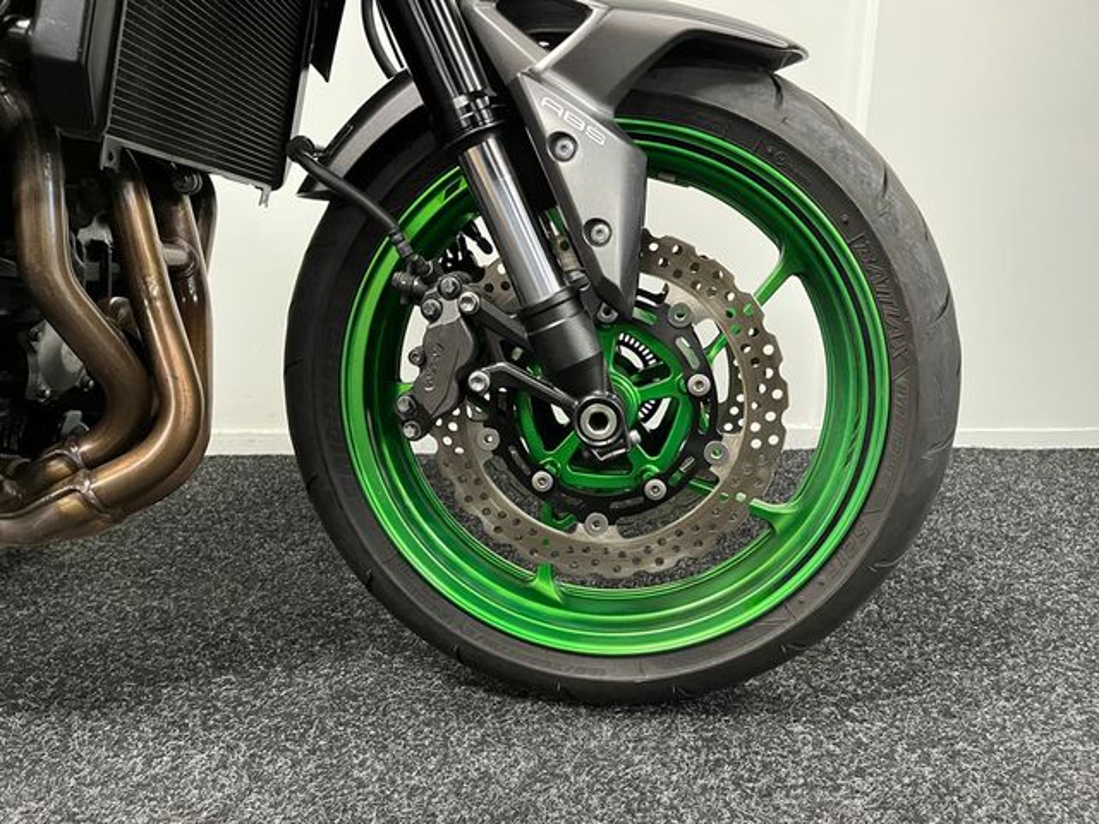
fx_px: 825
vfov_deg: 53.1
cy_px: 412
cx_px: 550
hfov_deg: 67.3
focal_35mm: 26
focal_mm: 5.1
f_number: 1.6
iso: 500
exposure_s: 1/50
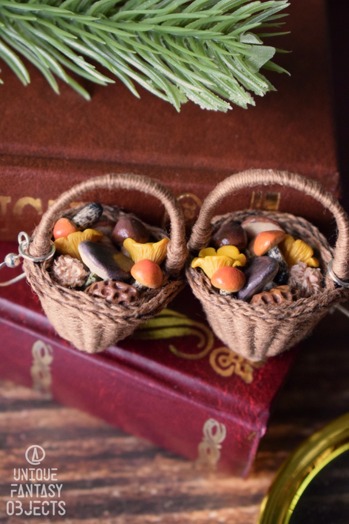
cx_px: 174
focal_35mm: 82
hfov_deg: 16.6
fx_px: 1200
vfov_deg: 24.6
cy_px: 262
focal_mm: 55
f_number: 5.6
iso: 4000
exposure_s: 1/60
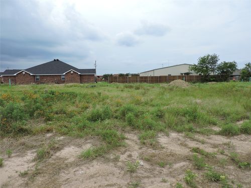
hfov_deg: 71.6
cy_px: 94
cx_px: 126
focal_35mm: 24
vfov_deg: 56.8
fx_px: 174
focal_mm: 4.3
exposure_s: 1/800
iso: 100
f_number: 3
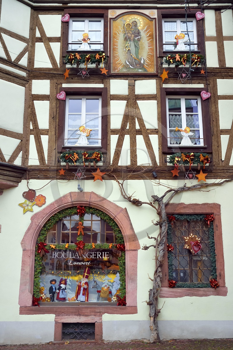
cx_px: 116
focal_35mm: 40
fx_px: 388
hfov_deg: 33.4
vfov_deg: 48.5
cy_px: 175
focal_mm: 40
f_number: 5.6
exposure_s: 1/1000
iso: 800
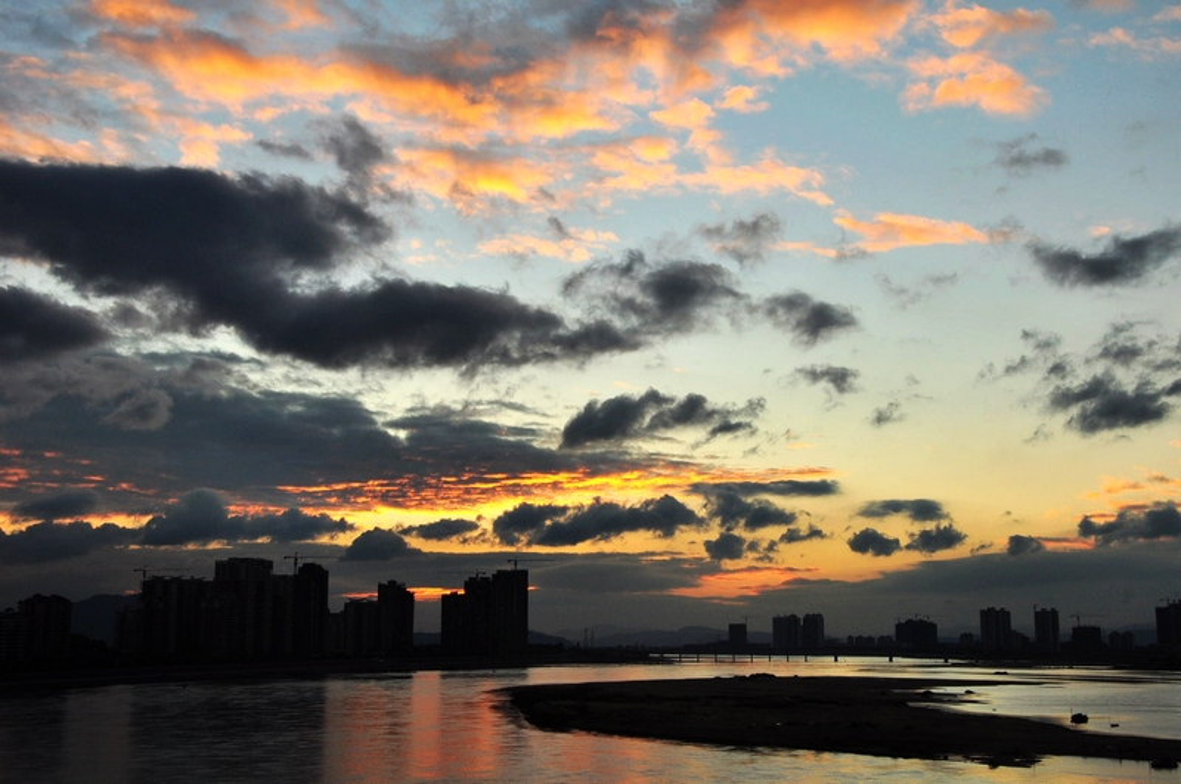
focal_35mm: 51
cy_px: 392
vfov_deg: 26.4
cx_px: 590
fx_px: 1671
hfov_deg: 38.9
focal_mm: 34
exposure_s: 1/160
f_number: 11
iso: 320
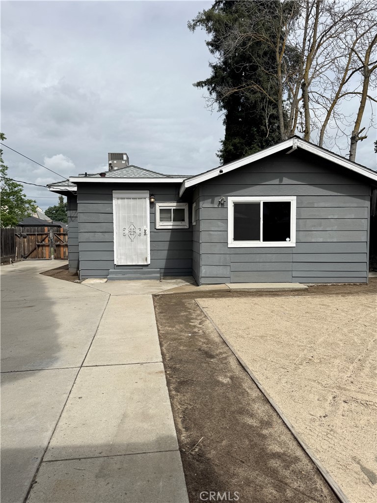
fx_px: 349
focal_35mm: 24
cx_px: 188
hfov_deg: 56.8
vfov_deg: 71.6
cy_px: 252
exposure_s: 1/9009
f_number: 1.78
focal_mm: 6.76
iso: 80
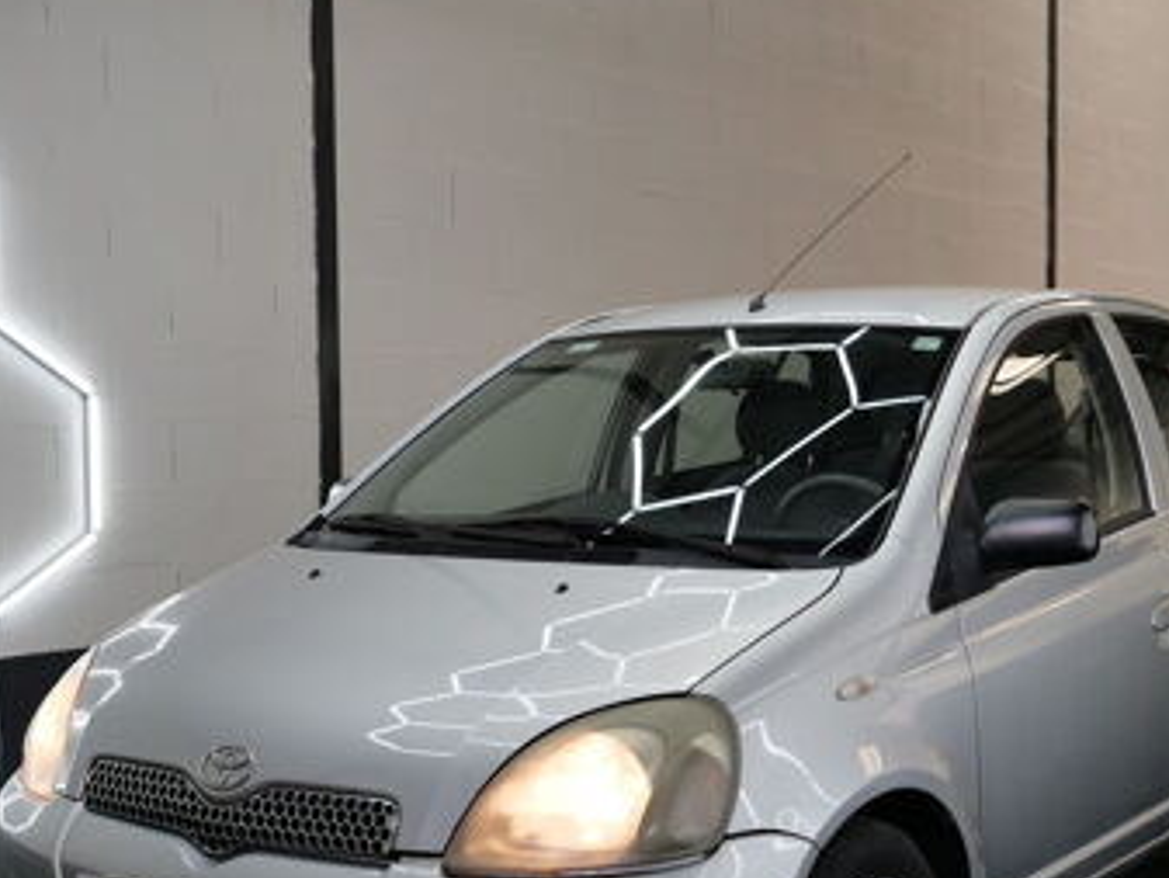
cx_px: 652
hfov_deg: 33.7
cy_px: 548
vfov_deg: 25.6
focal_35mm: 57
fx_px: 1926
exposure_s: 1/80
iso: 200
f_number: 3.3
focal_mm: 20
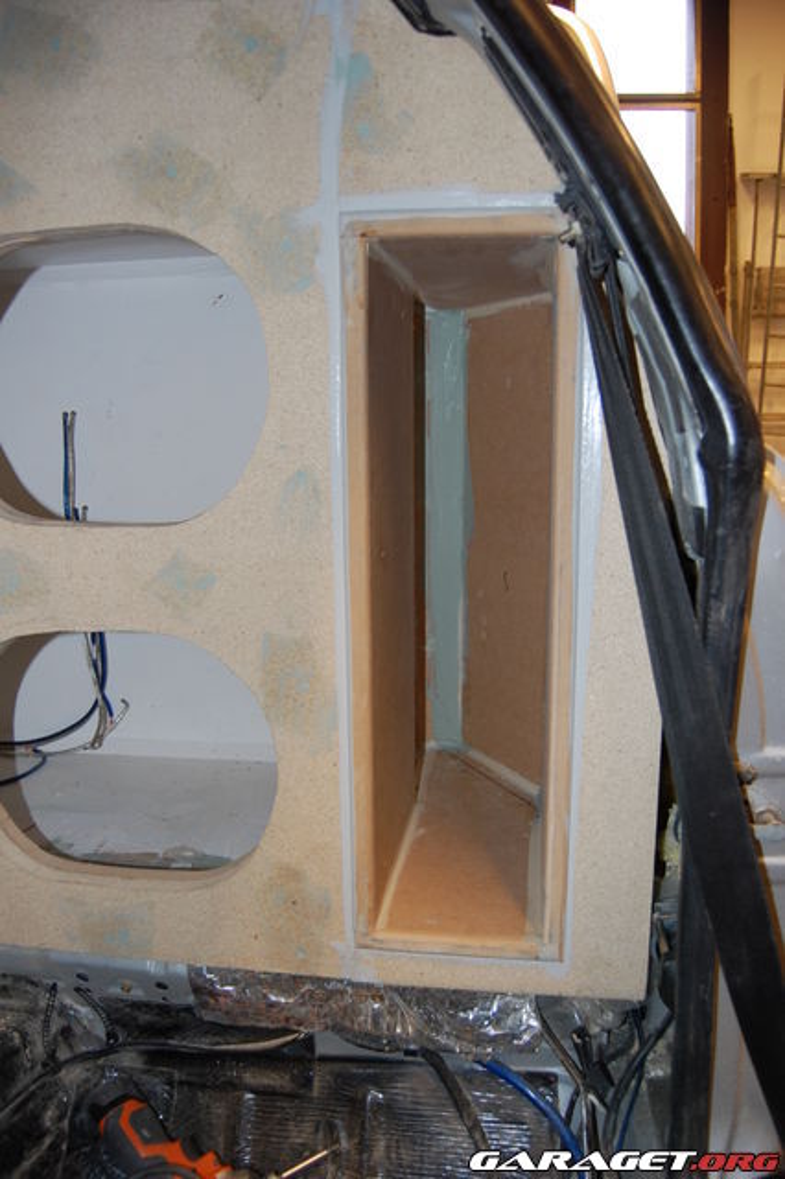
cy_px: 590
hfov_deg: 47.9
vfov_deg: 67.4
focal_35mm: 27
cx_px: 392
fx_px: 884
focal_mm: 18
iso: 400
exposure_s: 1/60
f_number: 3.5
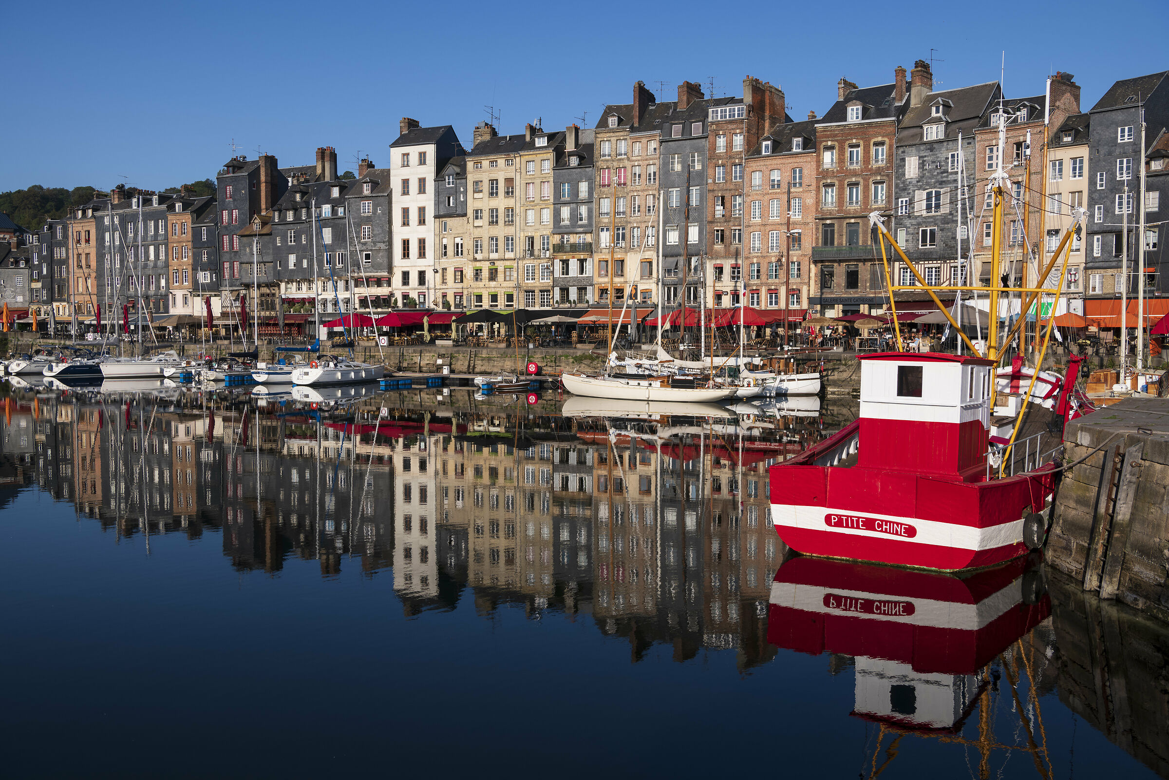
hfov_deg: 58.7
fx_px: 1039
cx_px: 584
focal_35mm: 32
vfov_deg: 41.1
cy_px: 390
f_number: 10
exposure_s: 1/320
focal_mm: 32
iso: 100
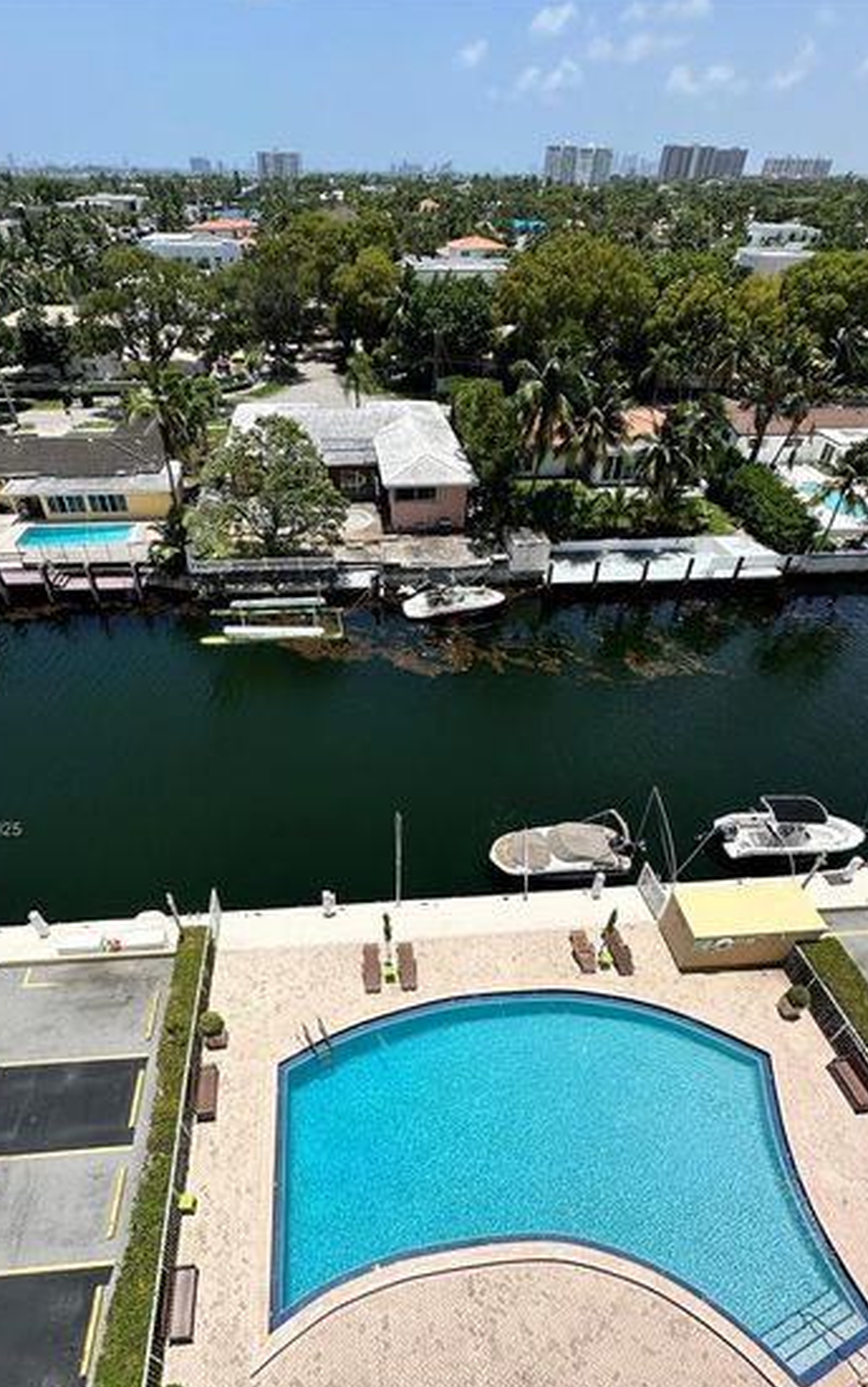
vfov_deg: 89.9
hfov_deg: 64.9
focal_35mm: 18
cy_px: 831
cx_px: 396
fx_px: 681
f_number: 2.2
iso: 50
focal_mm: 2.22
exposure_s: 1/3509
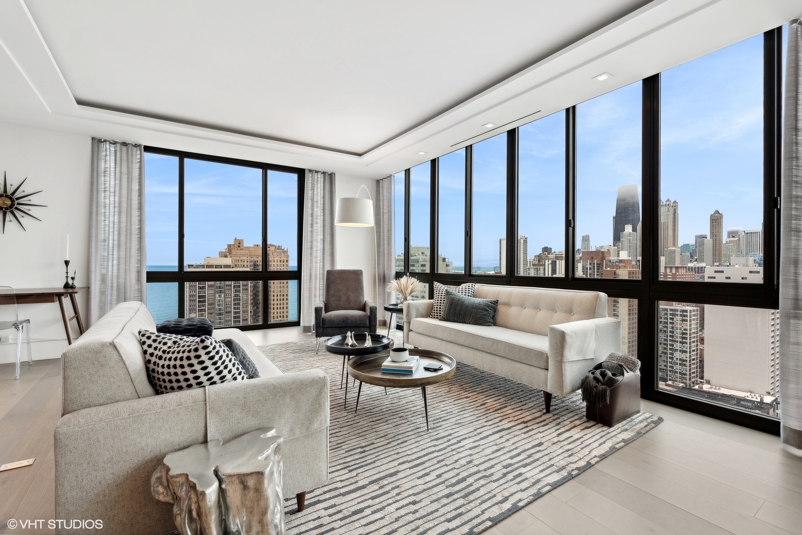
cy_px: 268
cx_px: 401
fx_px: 356
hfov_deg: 96.7
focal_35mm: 16
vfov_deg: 73.7
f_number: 8
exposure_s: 1/30
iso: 320
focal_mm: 16
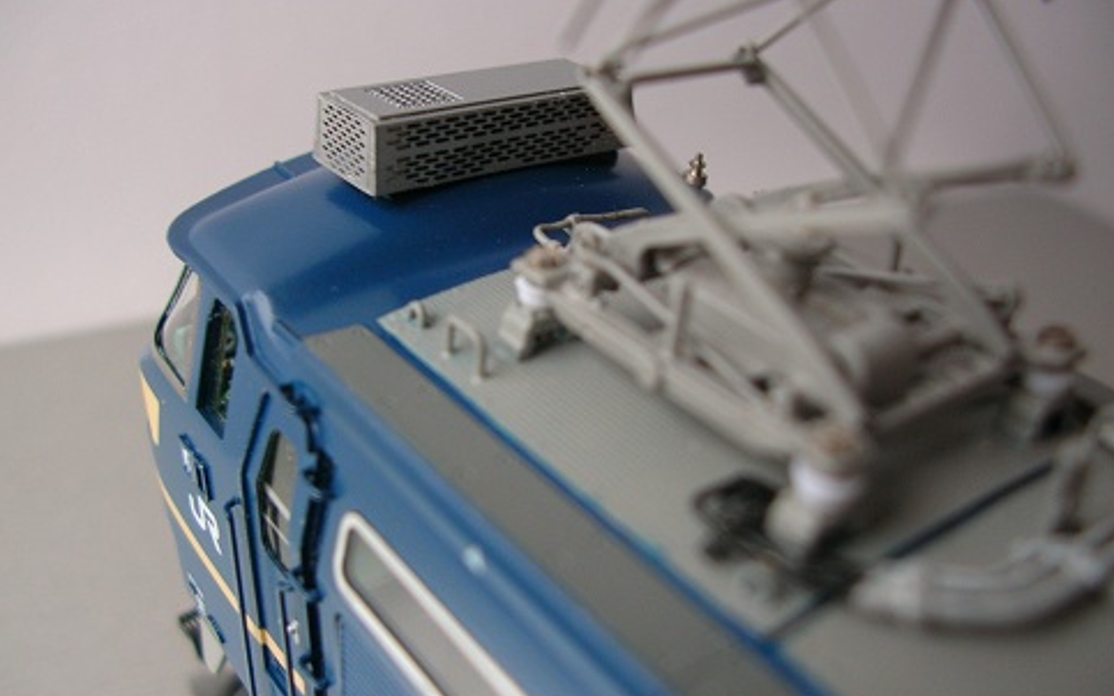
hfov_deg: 51.5
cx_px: 545
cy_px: 363
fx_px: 1154
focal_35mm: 38
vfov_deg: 33.6
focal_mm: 5.8
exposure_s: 1/6.2
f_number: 2.8
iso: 50
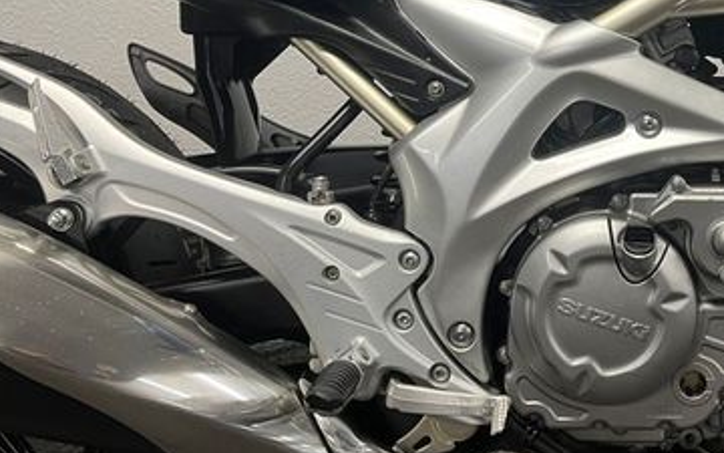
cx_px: 595
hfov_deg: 39.2
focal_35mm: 49
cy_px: 77
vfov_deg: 25.8
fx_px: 967
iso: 100
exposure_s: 1/50
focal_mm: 5.1
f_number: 1.6
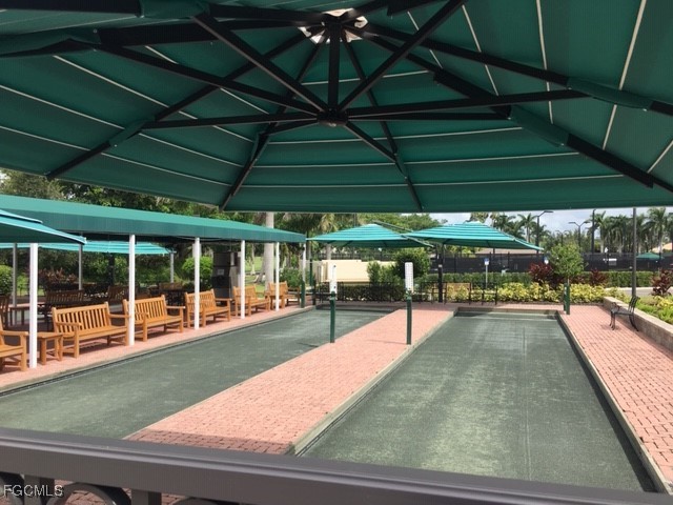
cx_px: 336
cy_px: 252
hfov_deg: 61.7
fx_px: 564
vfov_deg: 48.2
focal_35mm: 29
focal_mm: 4.15
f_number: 2.2
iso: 25
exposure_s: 1/1304
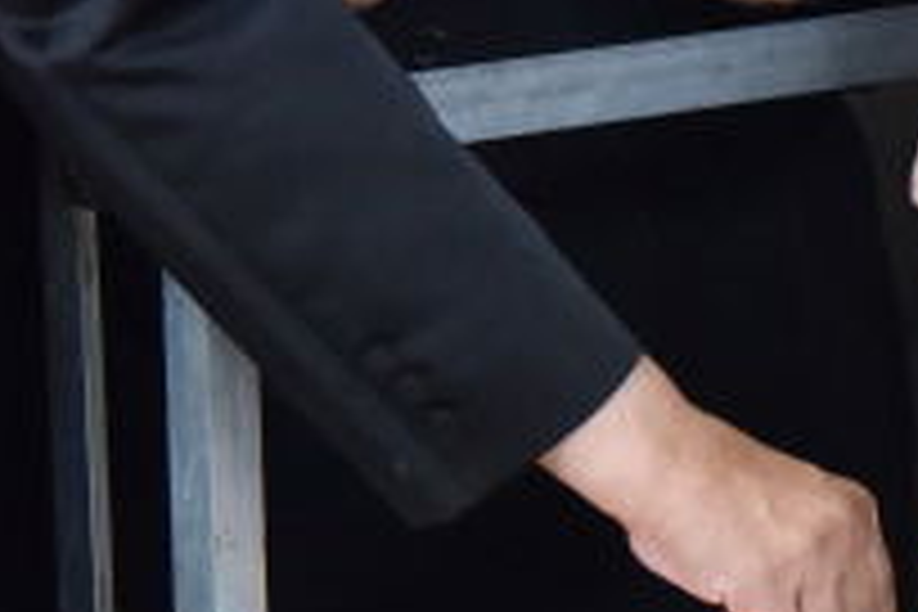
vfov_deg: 4.7
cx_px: 774
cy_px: -52
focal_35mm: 291
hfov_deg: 7.1
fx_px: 7420
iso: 2000
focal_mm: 58
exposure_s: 1/80
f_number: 4
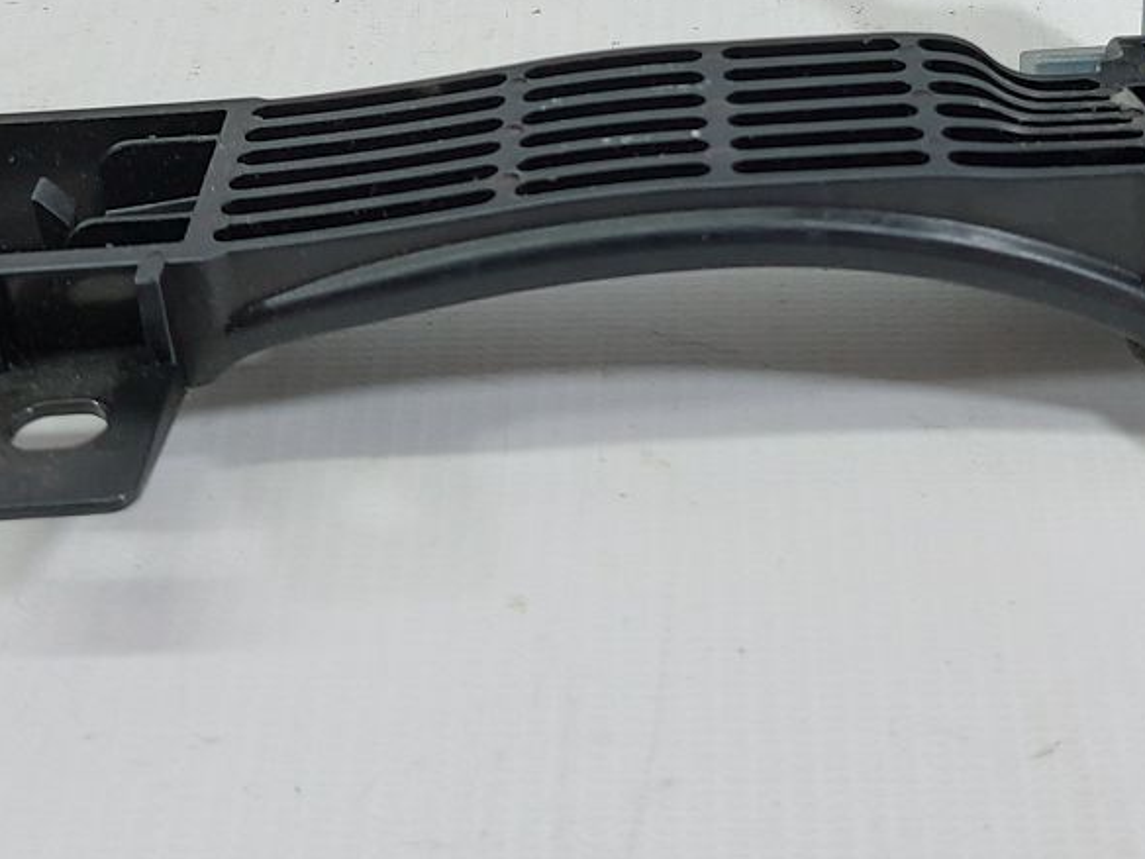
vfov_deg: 24.3
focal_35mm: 57
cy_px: -29
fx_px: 1885
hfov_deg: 33.7
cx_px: 681
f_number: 1.8
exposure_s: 1/60
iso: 100
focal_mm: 5.23
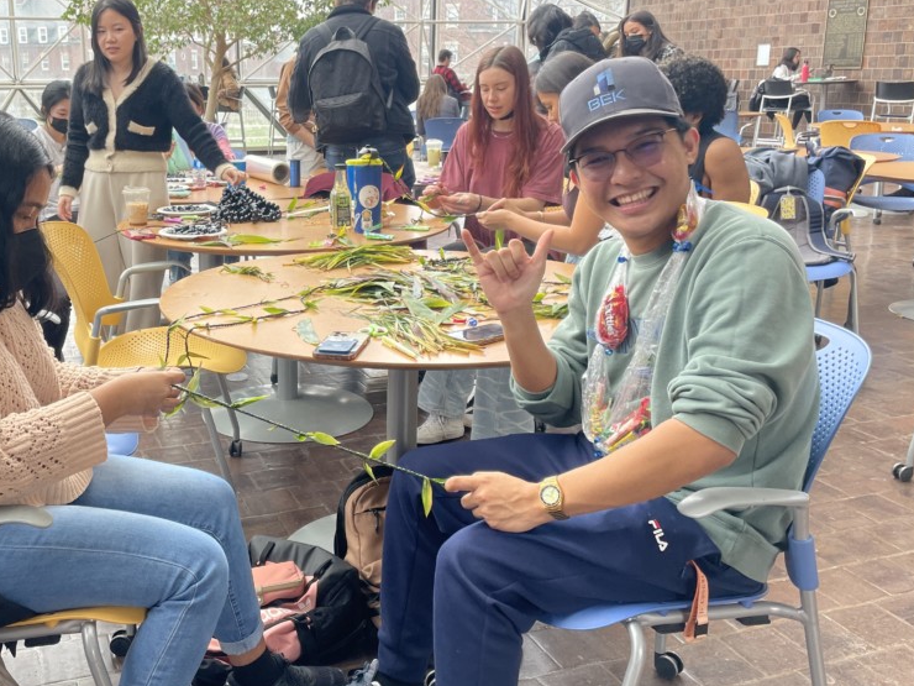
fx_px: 951
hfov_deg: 50.3
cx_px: 290
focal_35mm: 36
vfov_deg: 39.6
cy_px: 303
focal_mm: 4.2
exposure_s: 1/156
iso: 32
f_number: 1.6
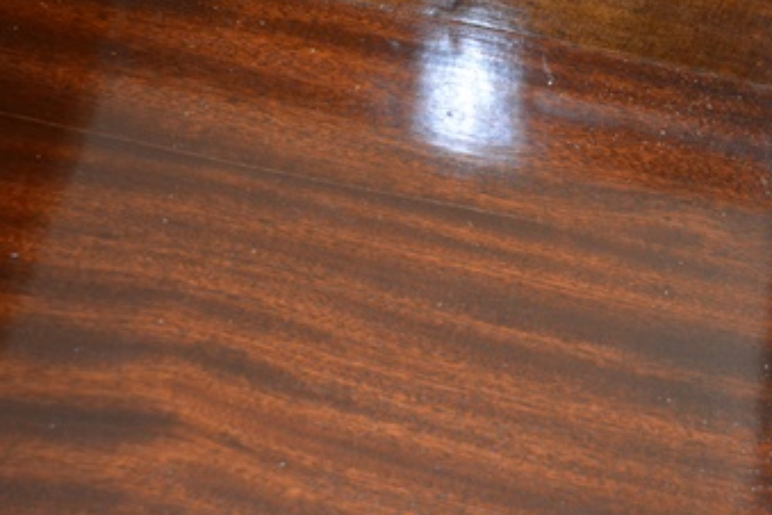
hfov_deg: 29.0
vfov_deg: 19.7
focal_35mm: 69
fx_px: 1480
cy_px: 258
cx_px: 535
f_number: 4.2
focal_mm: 26
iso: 1600
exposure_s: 1/60
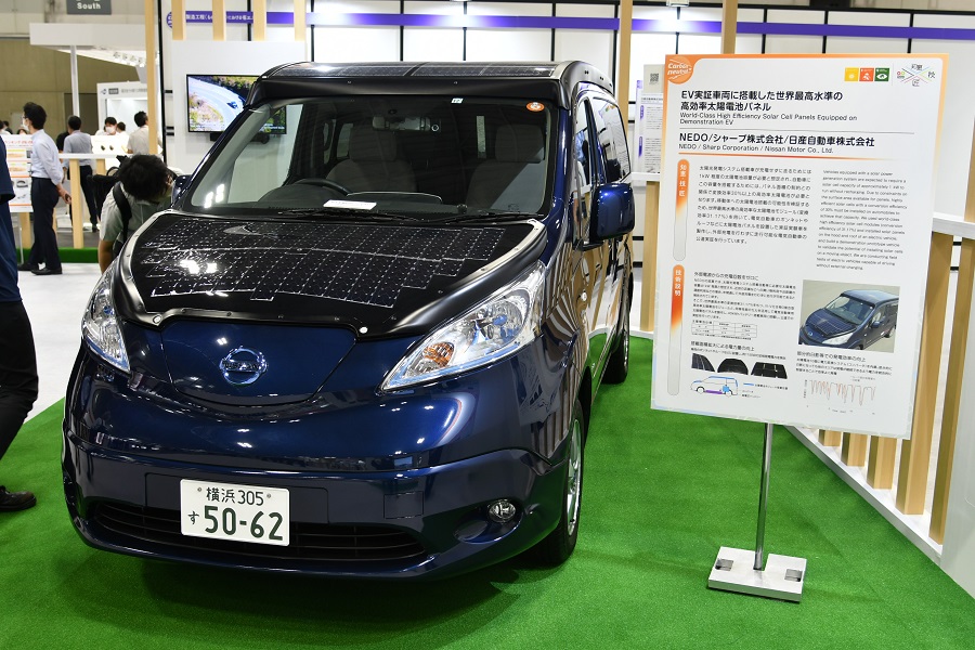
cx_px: 488
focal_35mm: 36
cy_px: 325
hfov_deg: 53.1
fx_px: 975
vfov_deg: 36.9
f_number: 4
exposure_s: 1/40
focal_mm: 24
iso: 360
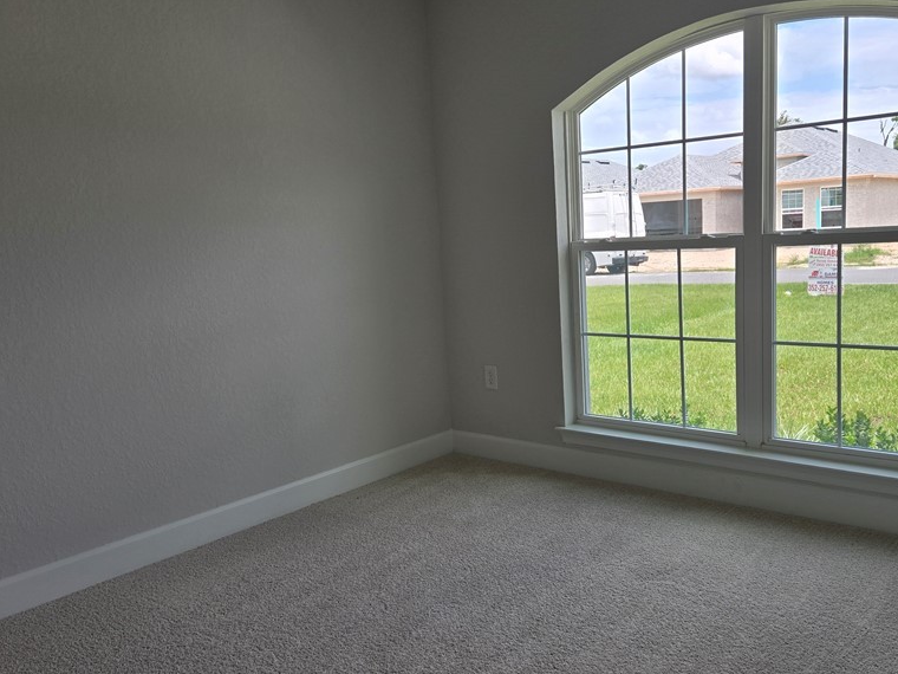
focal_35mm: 31
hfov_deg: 58.1
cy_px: 355
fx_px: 804
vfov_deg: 45.4
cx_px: 509
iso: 25
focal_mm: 5.4
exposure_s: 1/607
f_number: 1.8
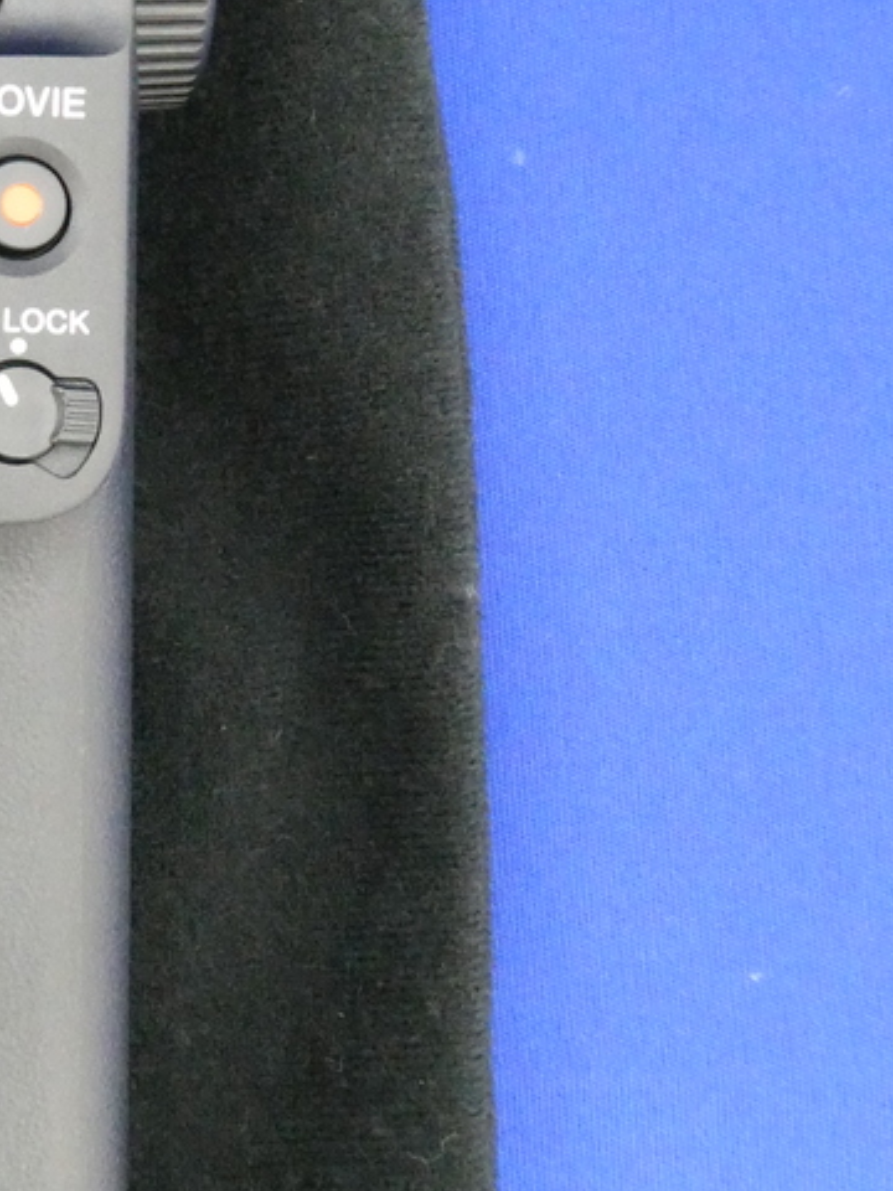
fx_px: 2064
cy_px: 399
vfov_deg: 31.9
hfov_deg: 22.4
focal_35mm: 60
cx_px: -198
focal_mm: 4.3
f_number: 3.3
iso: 1600
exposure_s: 1/30
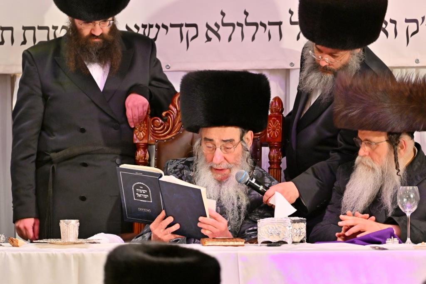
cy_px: 142
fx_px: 3549
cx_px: 213
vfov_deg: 4.6
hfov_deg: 6.9
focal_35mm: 300
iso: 800
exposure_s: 1/160
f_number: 2.8
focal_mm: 200
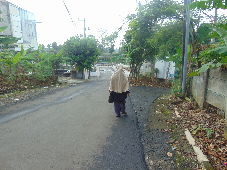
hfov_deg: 69.4
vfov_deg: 54.9
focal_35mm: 25
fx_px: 164
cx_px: 114
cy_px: 85
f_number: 3
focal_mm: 4.5
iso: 80
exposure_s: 1/200
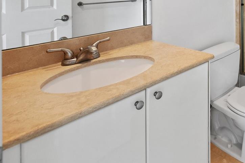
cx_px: 254
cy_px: -14
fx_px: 211
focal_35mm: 31
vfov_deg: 36.2
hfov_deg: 47.8
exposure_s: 1/5
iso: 250
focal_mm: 14
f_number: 7.1
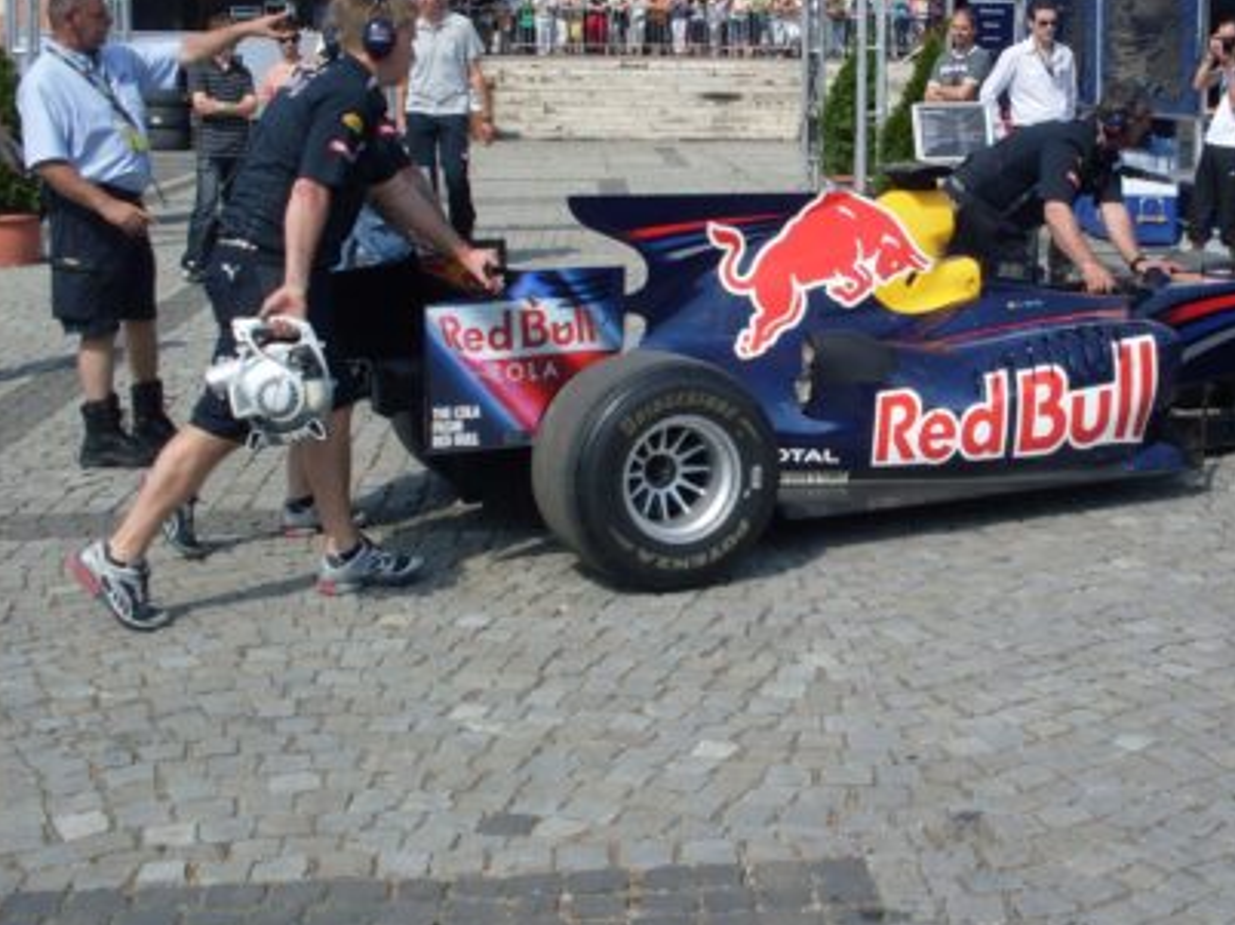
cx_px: 851
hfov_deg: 35.7
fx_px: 1890
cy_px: 329
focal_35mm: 53
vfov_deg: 27.4
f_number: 8.4
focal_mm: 6.3
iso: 80
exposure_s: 1/180
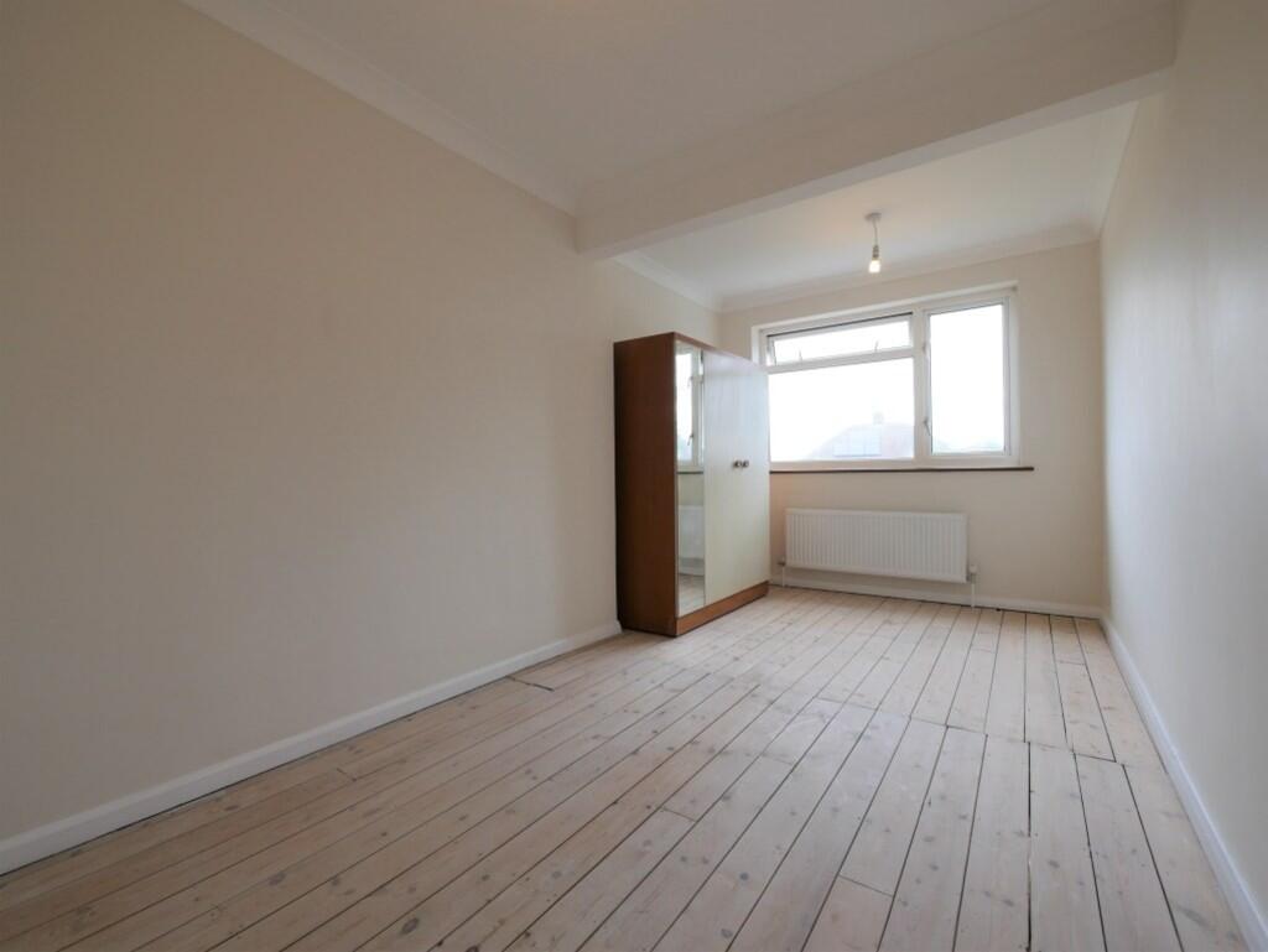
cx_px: 634
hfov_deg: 102.0
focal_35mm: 14
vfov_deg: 85.7
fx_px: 513
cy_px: 476
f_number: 4
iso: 200
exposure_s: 1/60
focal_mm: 7
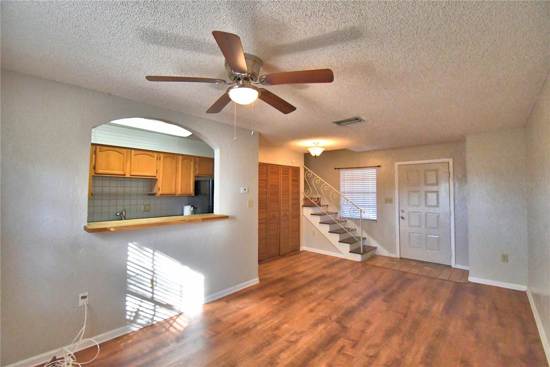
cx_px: 275
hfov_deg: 100.4
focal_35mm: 15
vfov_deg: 77.3
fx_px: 229
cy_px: 184
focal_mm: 10
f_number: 4.5
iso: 6400
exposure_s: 1/500
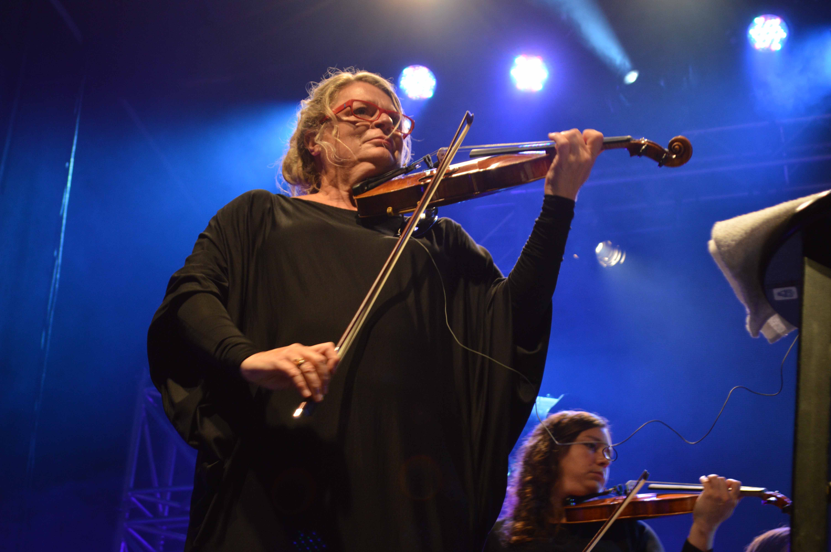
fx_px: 1661
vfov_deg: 18.9
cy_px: 276
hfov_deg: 28.1
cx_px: 416
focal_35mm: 72
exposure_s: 1/100
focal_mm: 48
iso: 400
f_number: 5.3
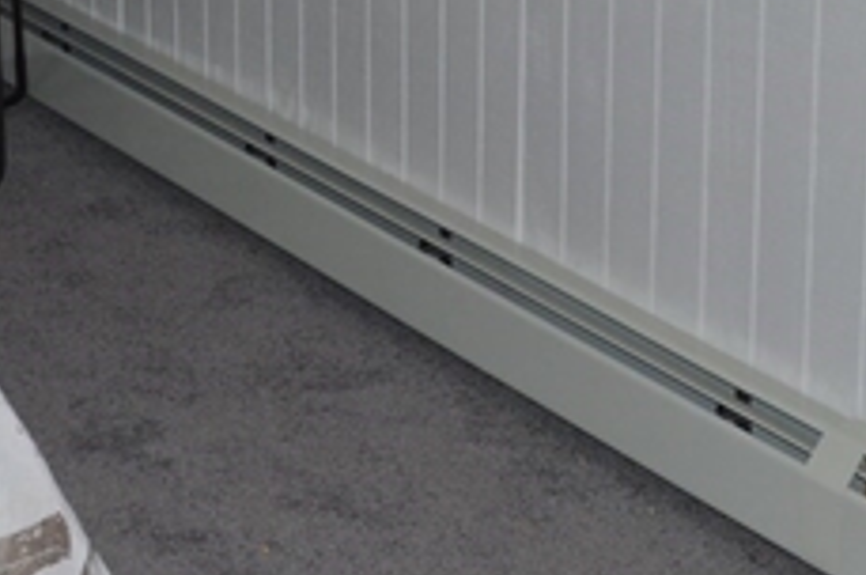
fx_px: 3219
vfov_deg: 10.1
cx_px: -34
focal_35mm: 134
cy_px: 9
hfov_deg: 15.0
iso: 220
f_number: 8
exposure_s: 1/60
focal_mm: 20
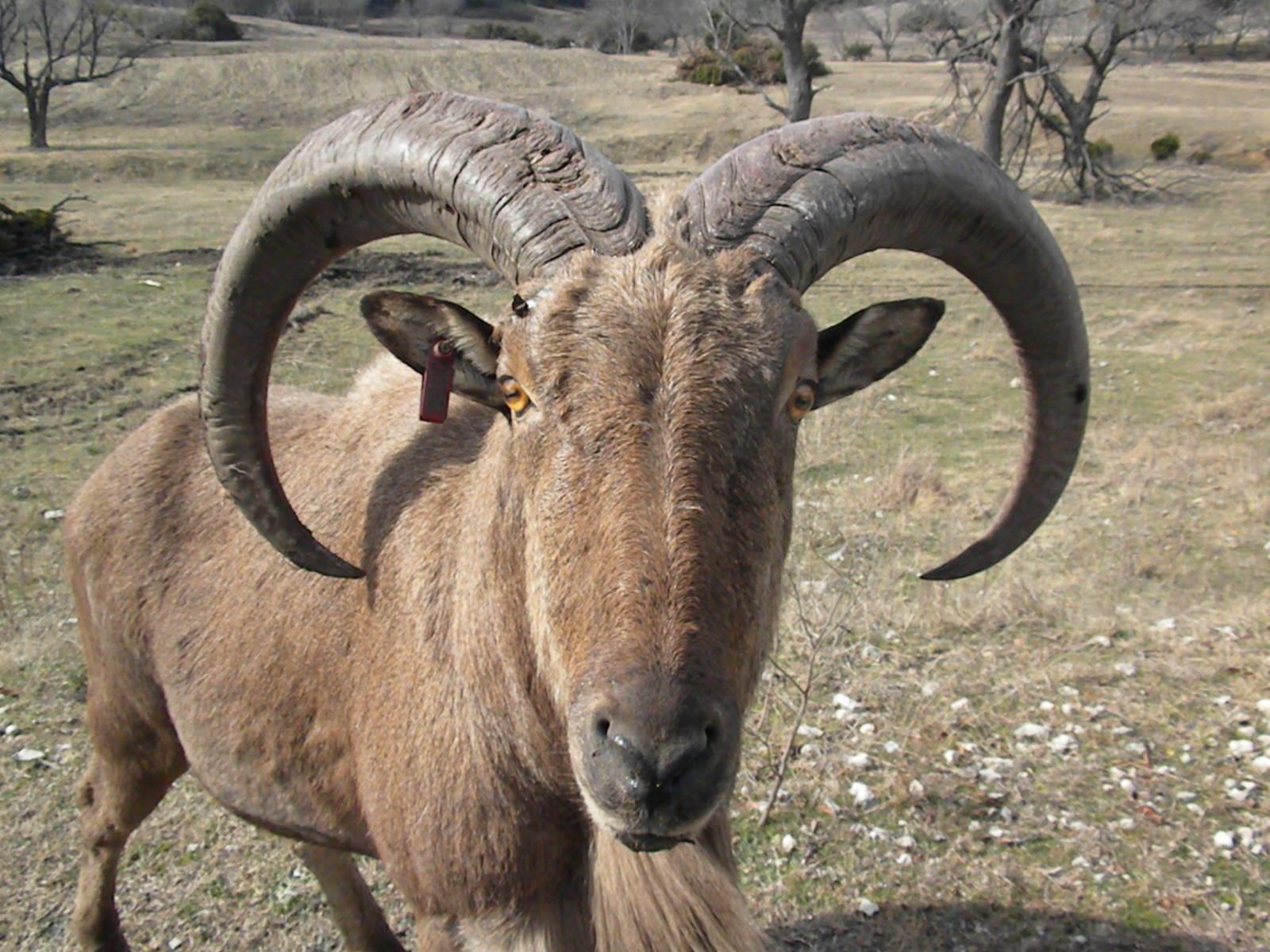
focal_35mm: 37
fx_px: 1357
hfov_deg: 50.1
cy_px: 476
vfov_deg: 38.7
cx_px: 635
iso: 640
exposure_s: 1/475
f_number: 10
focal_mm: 6.6
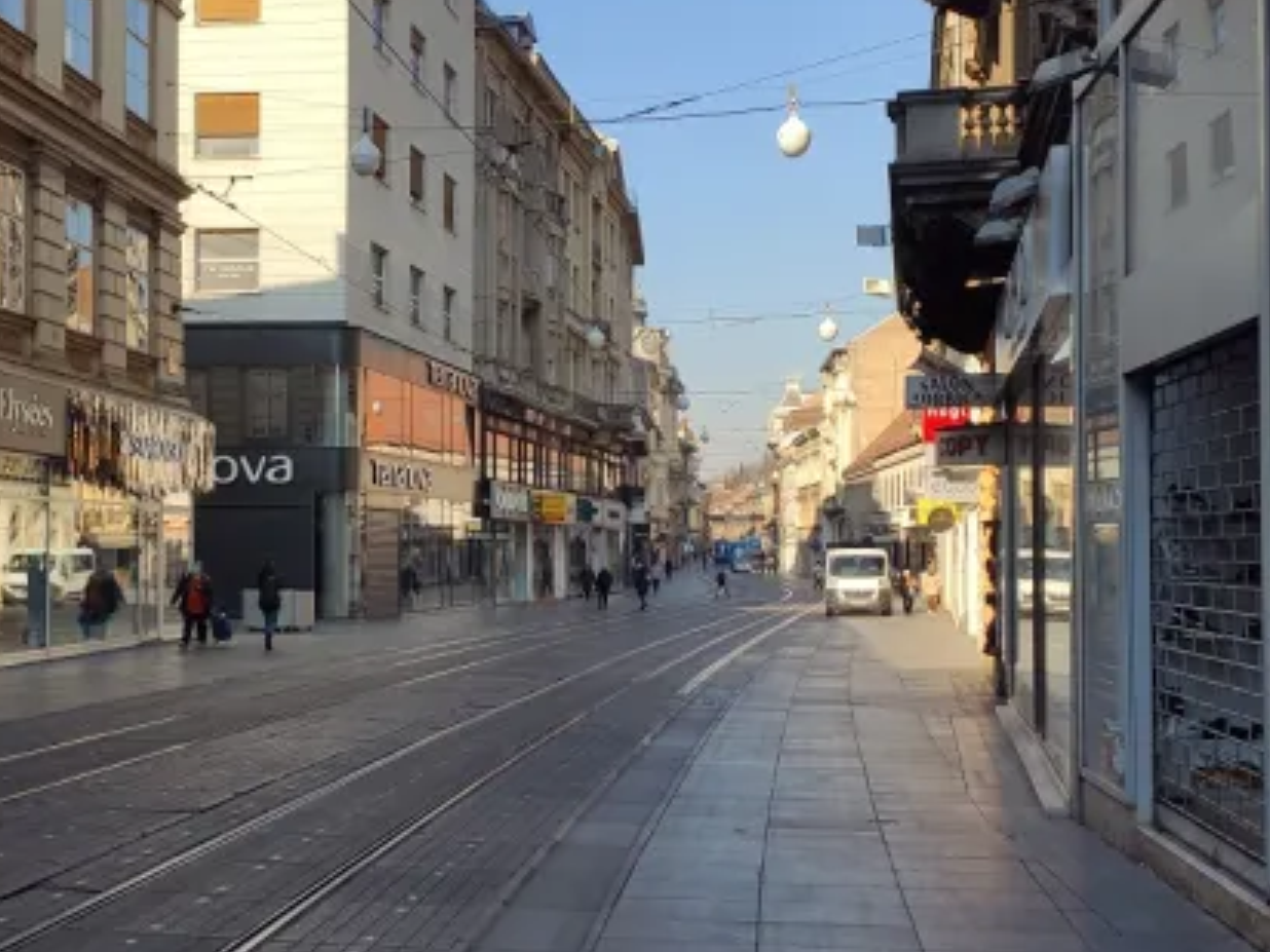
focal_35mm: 48
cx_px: 373
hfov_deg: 39.0
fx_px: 1761
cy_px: 490
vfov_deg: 30.3
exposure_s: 1/1415
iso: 112
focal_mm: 4.77
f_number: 1.75
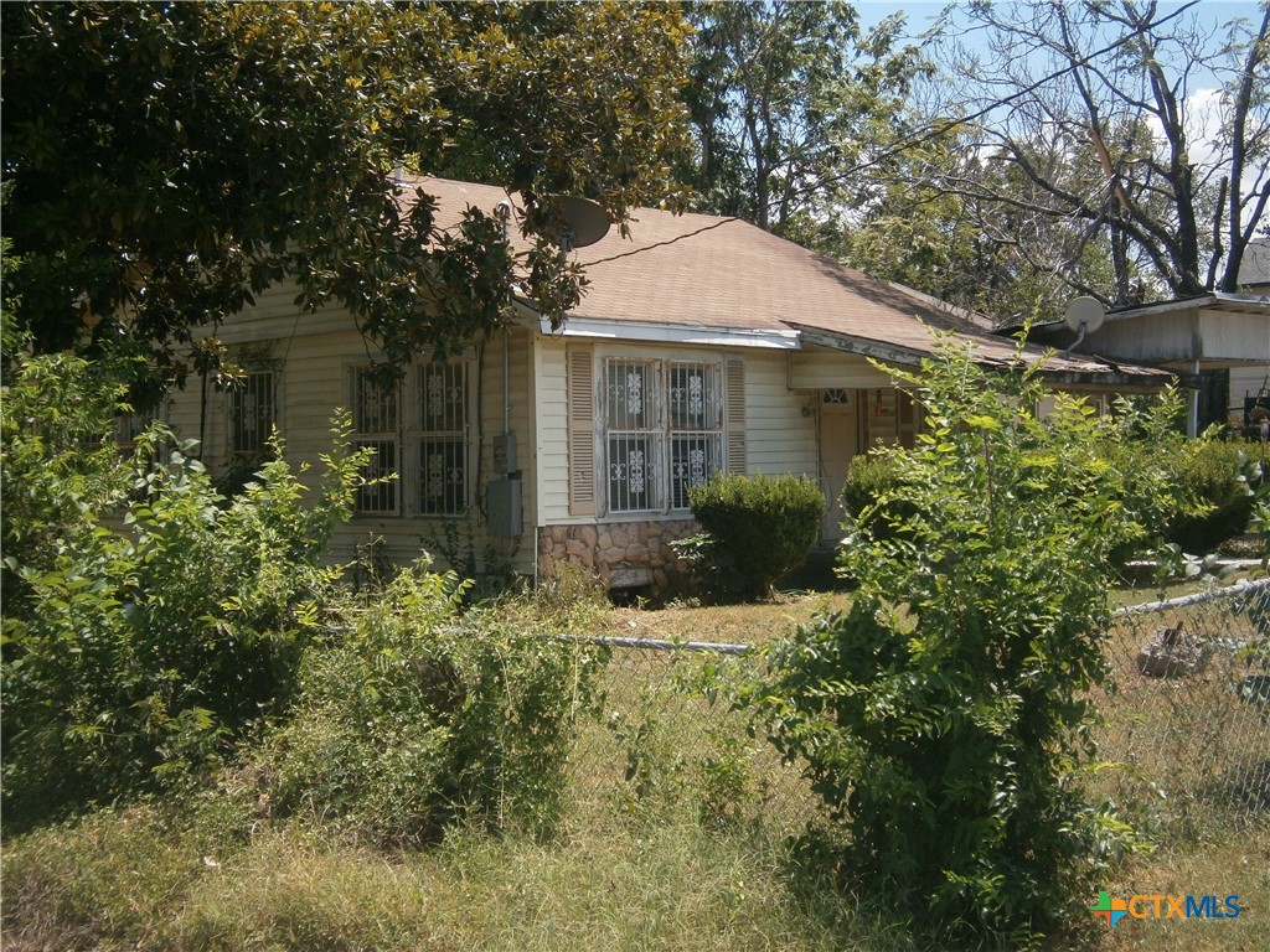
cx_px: 635
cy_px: 476
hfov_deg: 40.4
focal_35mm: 47
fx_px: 1724
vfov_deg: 30.9
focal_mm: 8.3
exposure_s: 1/500
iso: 80
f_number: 3.4
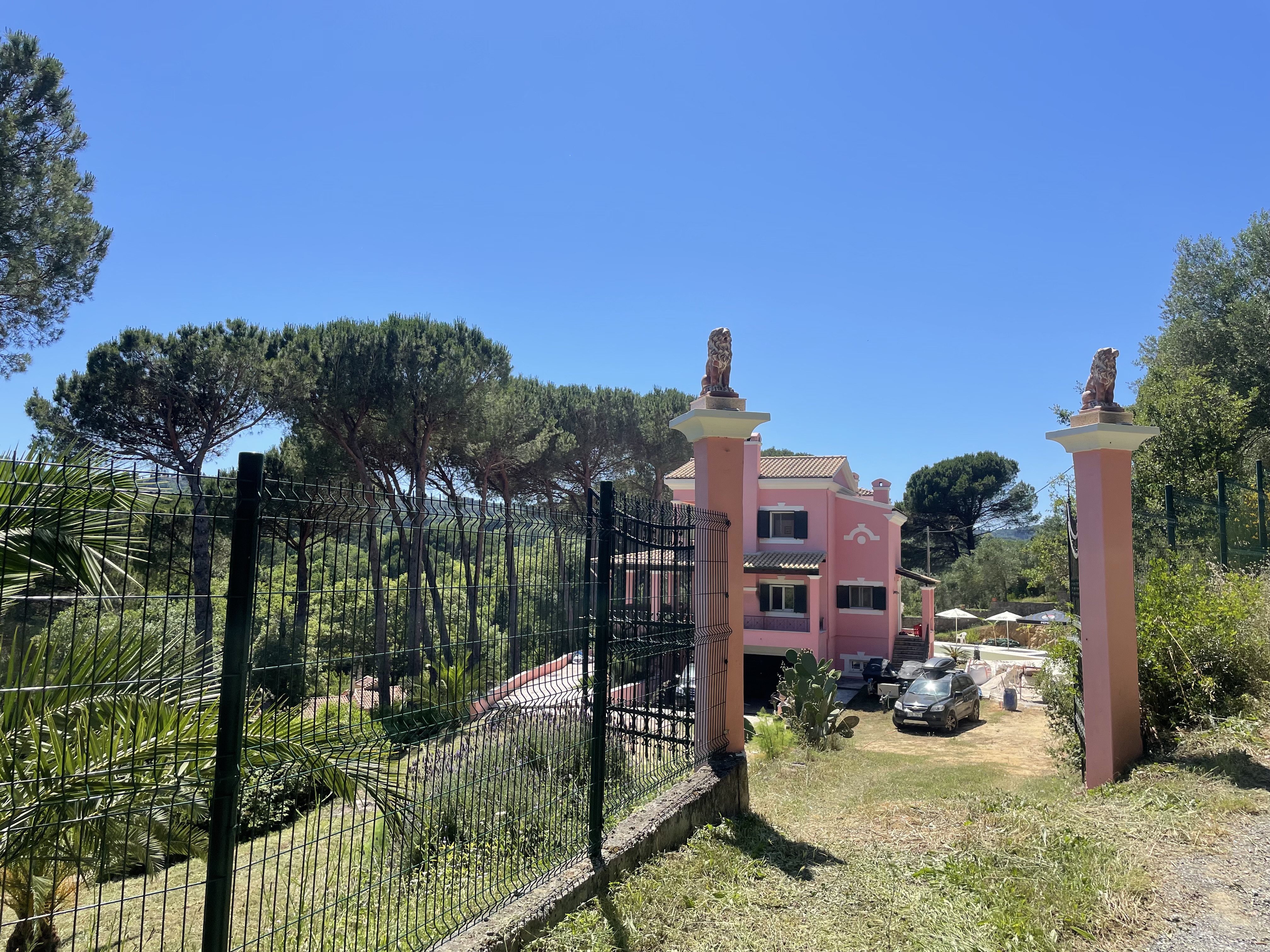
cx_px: 635
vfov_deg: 53.1
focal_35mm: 26
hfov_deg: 67.3
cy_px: 476
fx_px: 954
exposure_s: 1/3401
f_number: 1.6
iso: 32
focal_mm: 4.2
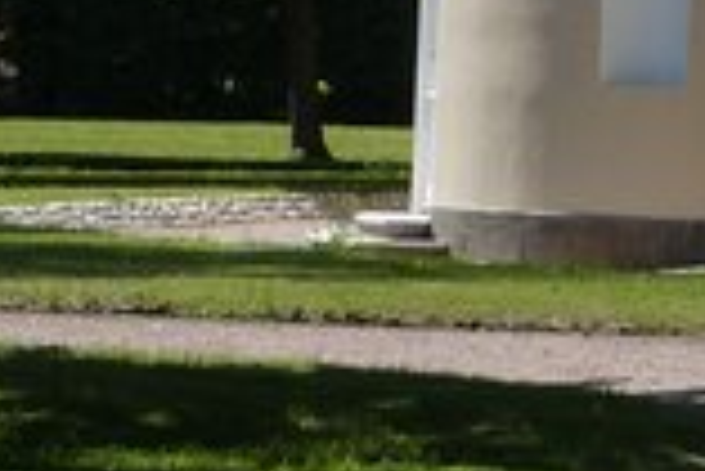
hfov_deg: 6.6
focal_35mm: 298
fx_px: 5841
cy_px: -565
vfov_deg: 4.5
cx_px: 1549
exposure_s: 1/400
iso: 80
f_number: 4.5
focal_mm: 7.3
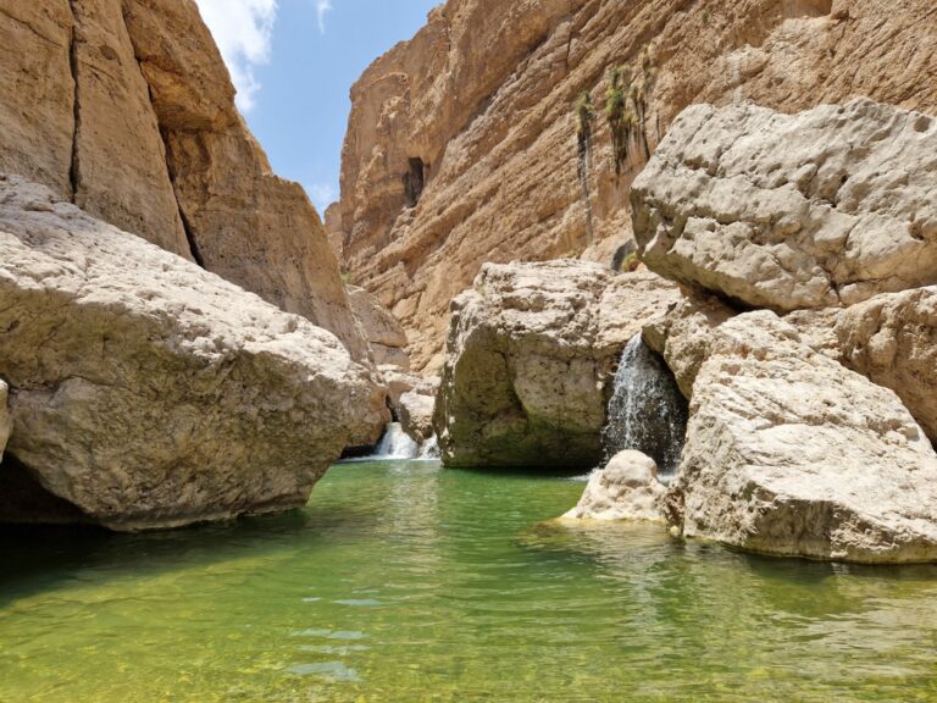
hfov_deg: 73.9
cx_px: 468
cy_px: 352
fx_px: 623
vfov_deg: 58.9
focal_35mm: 23
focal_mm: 5.4
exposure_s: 1/1168
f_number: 1.8
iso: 50
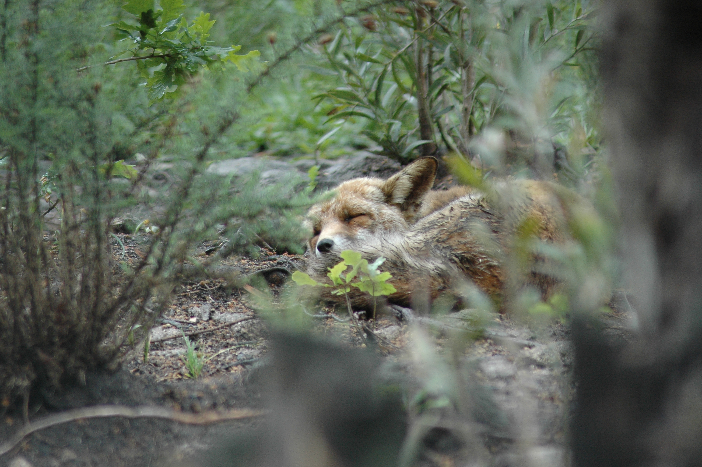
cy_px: 234
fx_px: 8767
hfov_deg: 4.6
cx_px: 351
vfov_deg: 3.0
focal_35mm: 450
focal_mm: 300
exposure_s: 1/100
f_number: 5.6
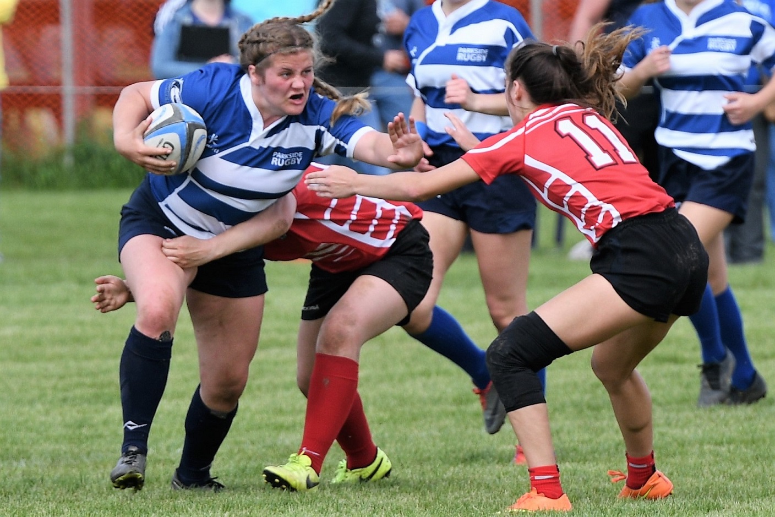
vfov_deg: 4.6
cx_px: 388
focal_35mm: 300
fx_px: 6459
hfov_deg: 6.9
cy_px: 258
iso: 220
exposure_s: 1/1000
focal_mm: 200
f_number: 4
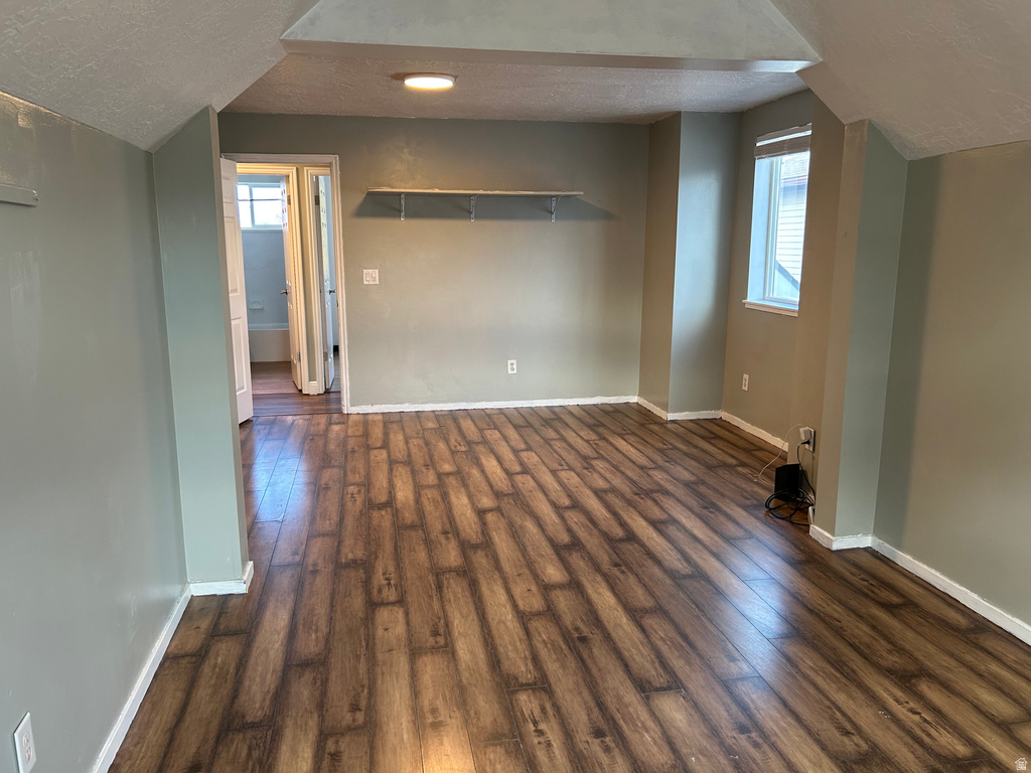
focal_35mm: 26
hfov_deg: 67.3
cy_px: 386
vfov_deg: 53.1
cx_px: 516
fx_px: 774
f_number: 1.5
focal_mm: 5.7
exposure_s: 1/60
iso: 100
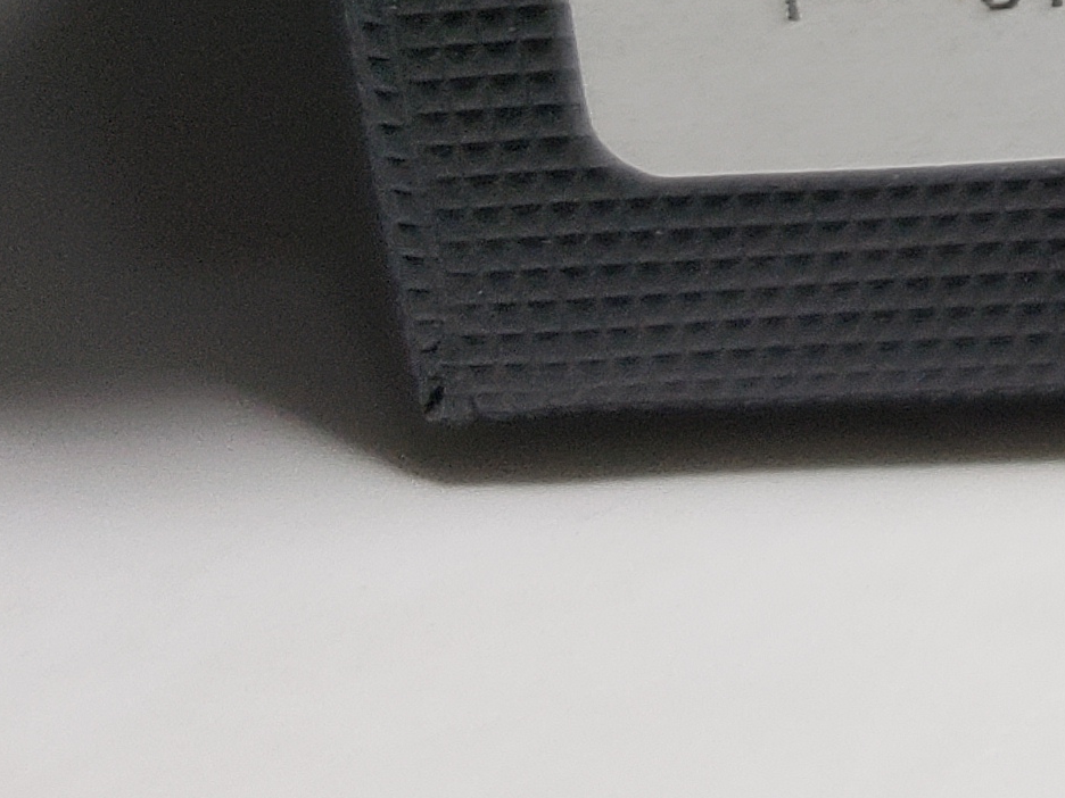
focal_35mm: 112
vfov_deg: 12.3
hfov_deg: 14.2
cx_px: 2246
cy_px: -566
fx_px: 3446
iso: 50
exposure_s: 1/260
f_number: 1.5
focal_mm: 4.3
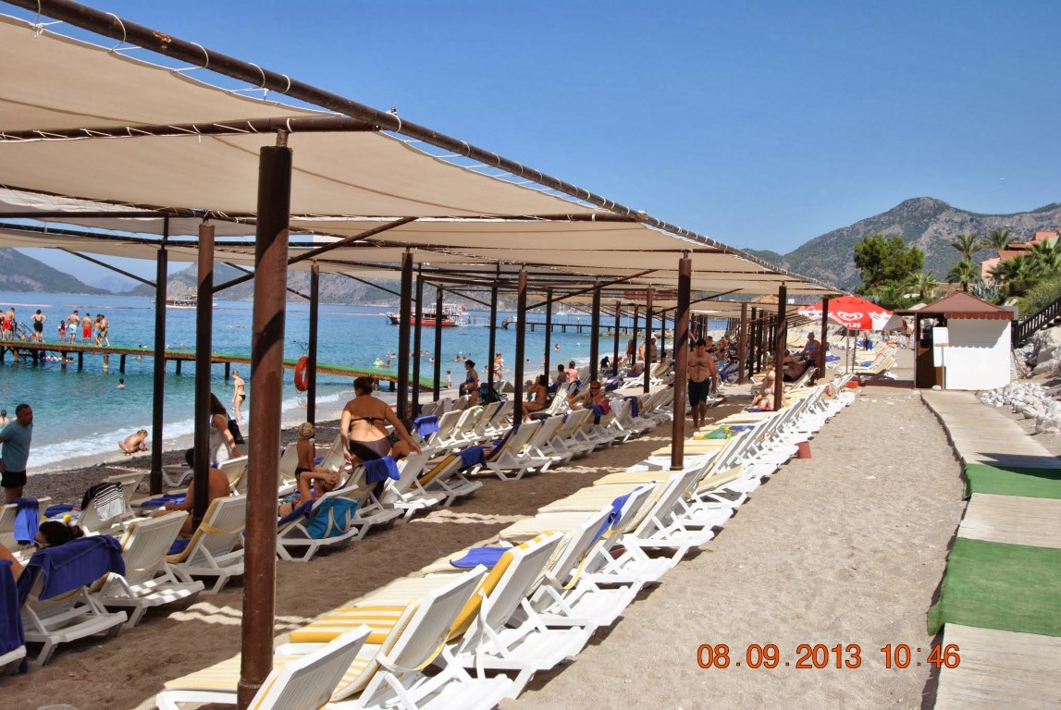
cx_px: 530
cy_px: 355
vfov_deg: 37.0
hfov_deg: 53.1
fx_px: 1062
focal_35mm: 36
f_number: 8
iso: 100
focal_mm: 24
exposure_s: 1/250
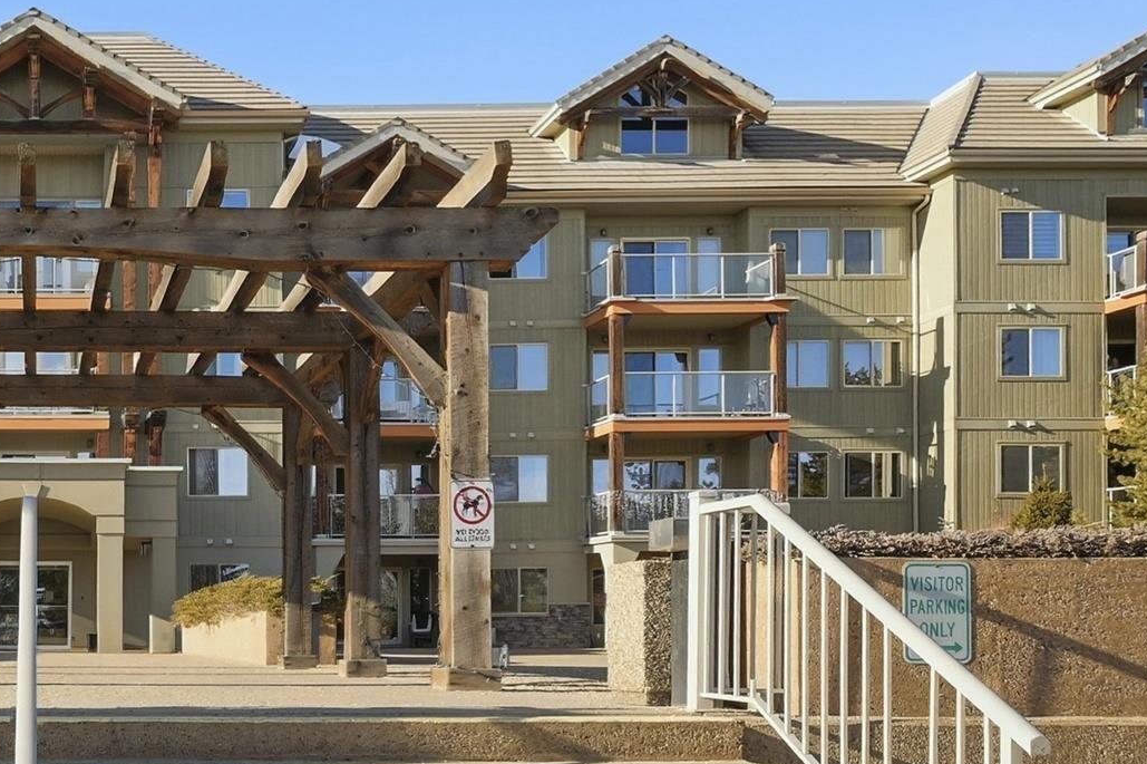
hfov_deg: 47.2
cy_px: 468
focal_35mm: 34
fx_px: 1083
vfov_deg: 38.6
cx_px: 21
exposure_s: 1/1250
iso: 100
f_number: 10
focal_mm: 14
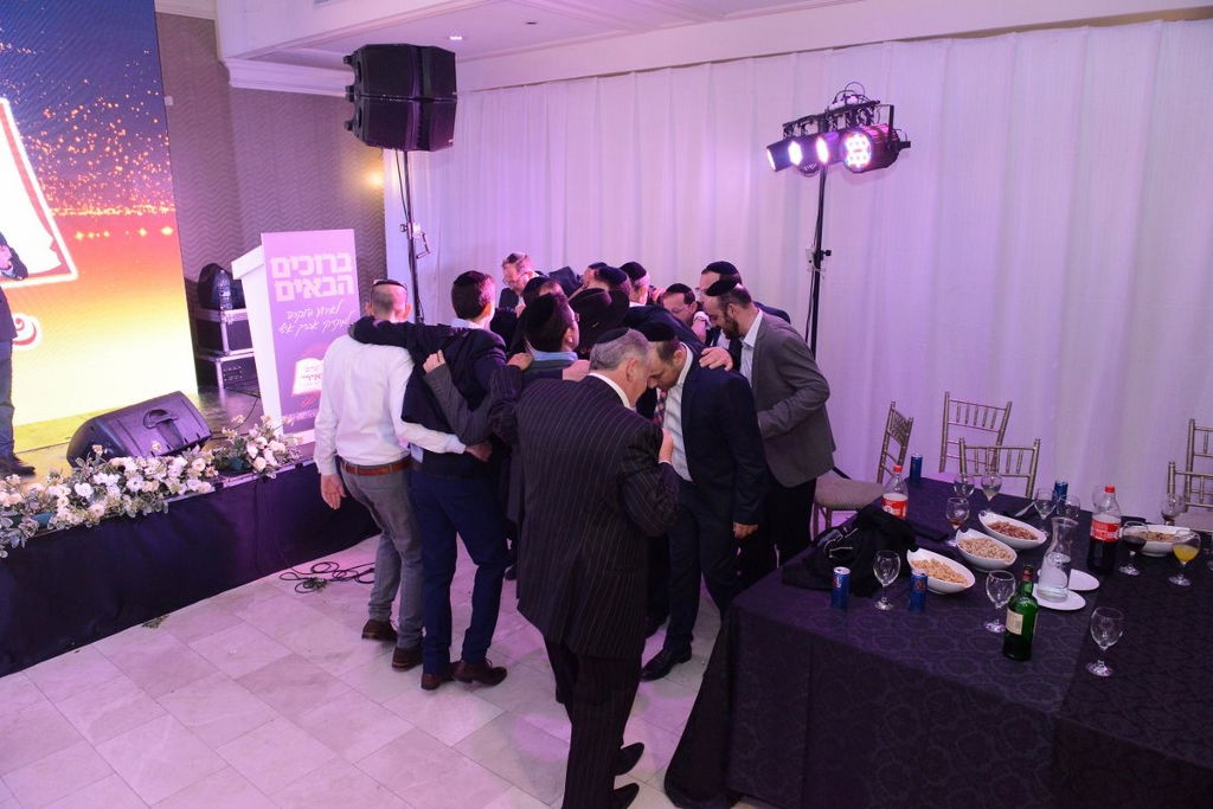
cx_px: 606
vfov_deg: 53.1
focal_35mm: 24
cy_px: 404
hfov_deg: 73.7
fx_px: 809
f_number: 5.6
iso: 4000
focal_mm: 24
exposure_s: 1/125
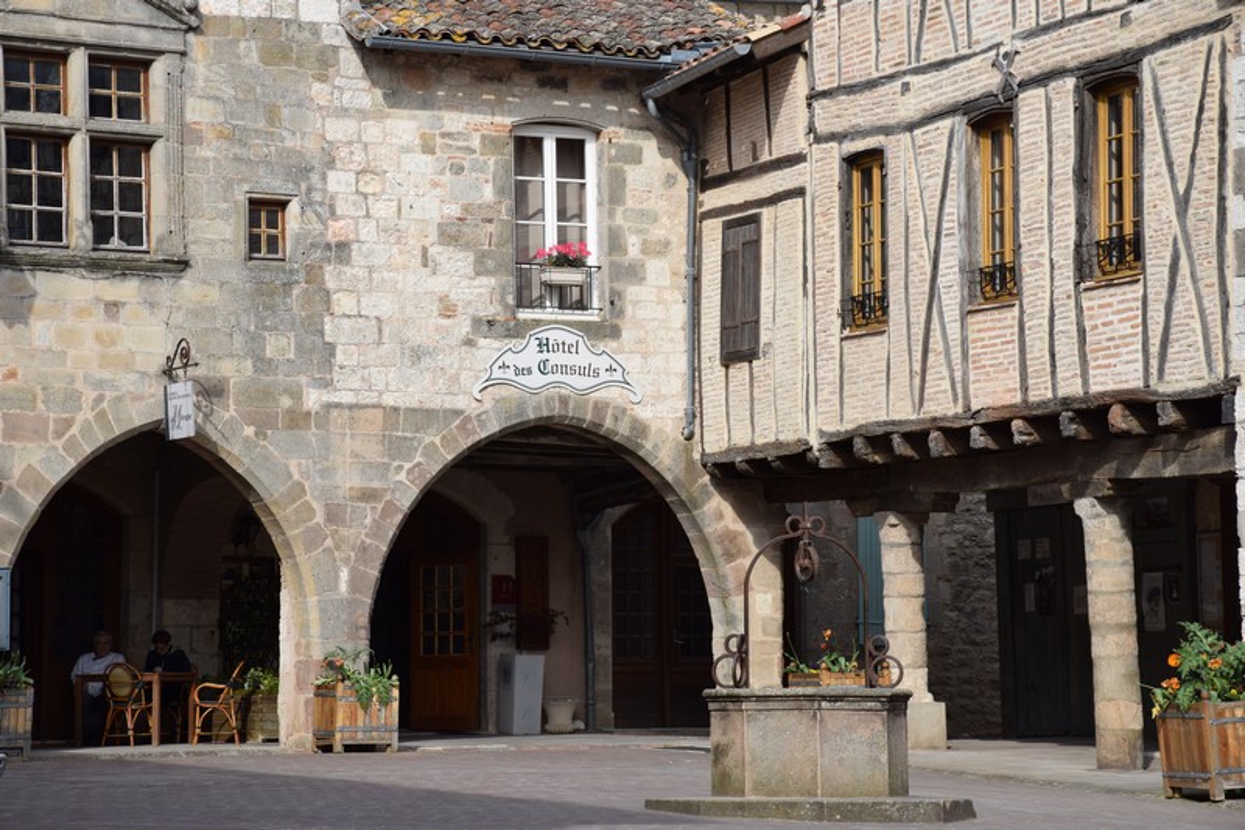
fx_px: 4408
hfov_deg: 16.1
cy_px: 415
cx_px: 622
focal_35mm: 128
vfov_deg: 10.7
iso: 200
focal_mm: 85
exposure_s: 1/320
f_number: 9
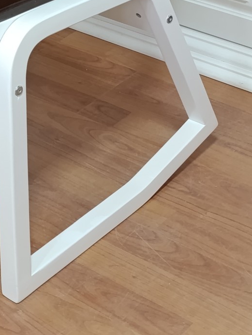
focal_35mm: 53
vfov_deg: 32.3
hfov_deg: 26.2
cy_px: -22
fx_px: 513
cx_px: 0
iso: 800
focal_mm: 6.14
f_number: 1.6
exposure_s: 1/50
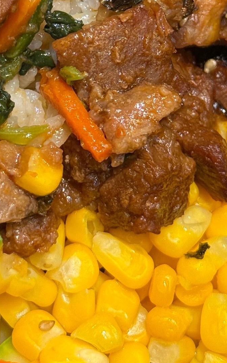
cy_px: 37
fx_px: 1267
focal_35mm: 128
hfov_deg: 10.2
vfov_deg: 16.1
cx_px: 87
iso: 250
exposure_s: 1/100
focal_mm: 6.76
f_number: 1.78
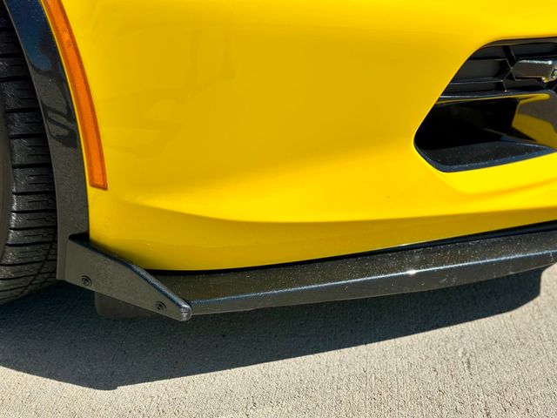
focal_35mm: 48
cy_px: 209
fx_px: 772
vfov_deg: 30.3
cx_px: 278
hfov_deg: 39.7
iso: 80
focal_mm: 6.86
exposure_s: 1/10870
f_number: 1.78
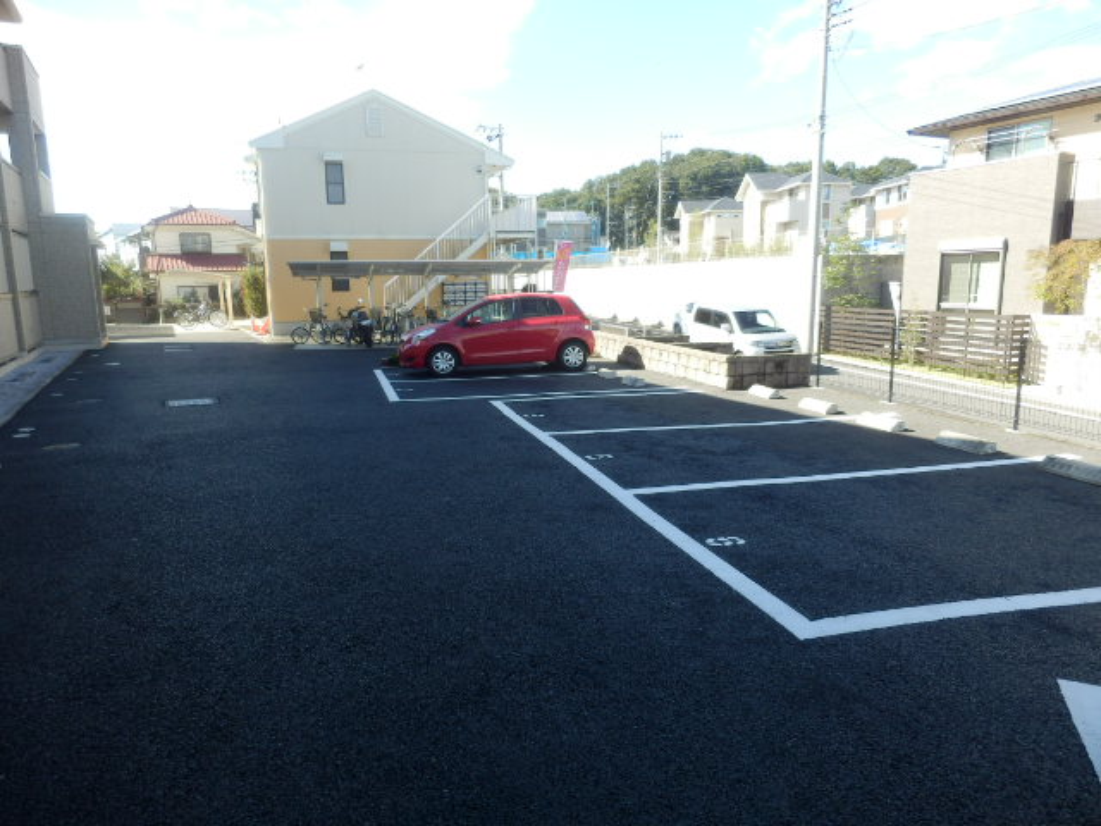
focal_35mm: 24
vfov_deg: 56.8
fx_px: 763
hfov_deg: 71.6
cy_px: 413
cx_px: 550
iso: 80
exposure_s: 1/250
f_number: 3
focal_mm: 4.2
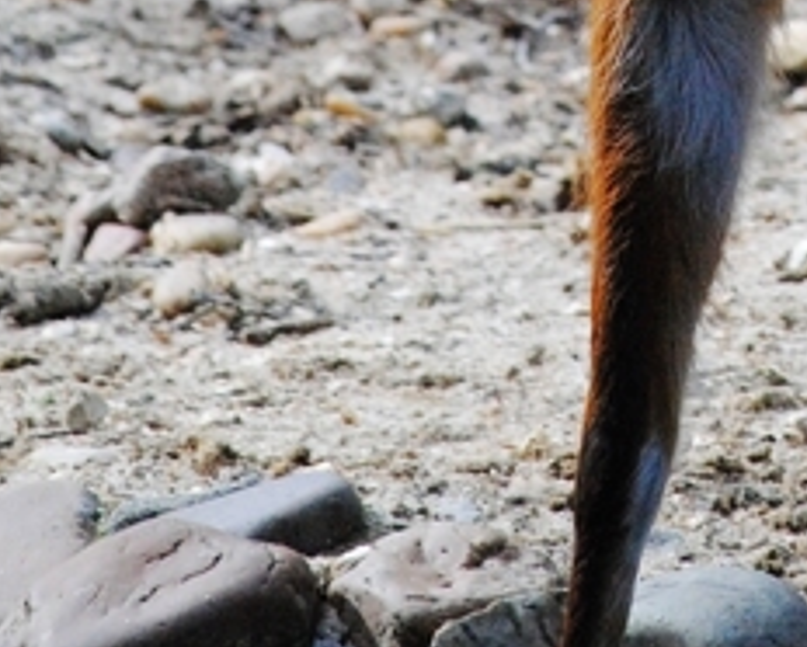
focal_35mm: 802
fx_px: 19162
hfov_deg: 2.4
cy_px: -661
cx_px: 791
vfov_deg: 1.9
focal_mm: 165
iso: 1600
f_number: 7.1
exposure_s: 1/1250
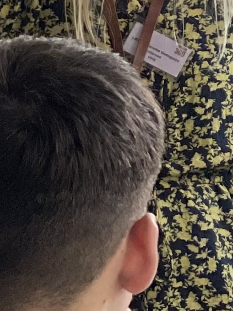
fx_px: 2774
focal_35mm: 309
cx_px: 674
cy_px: 204
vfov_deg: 6.4
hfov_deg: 4.6
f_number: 2
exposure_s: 1/122
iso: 80
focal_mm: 6
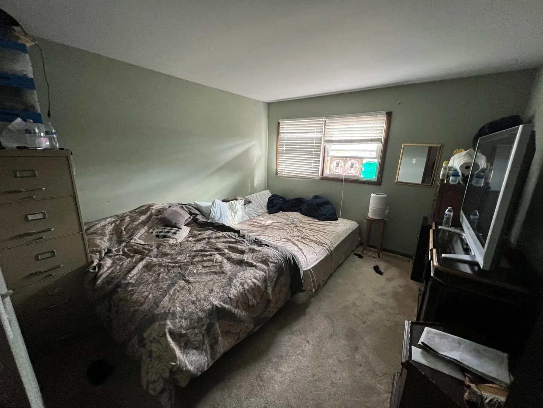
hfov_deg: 106.2
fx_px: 204
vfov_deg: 89.9
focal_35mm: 13
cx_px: 272
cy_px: 204
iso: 400
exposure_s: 1/60
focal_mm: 1.57
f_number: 1.8
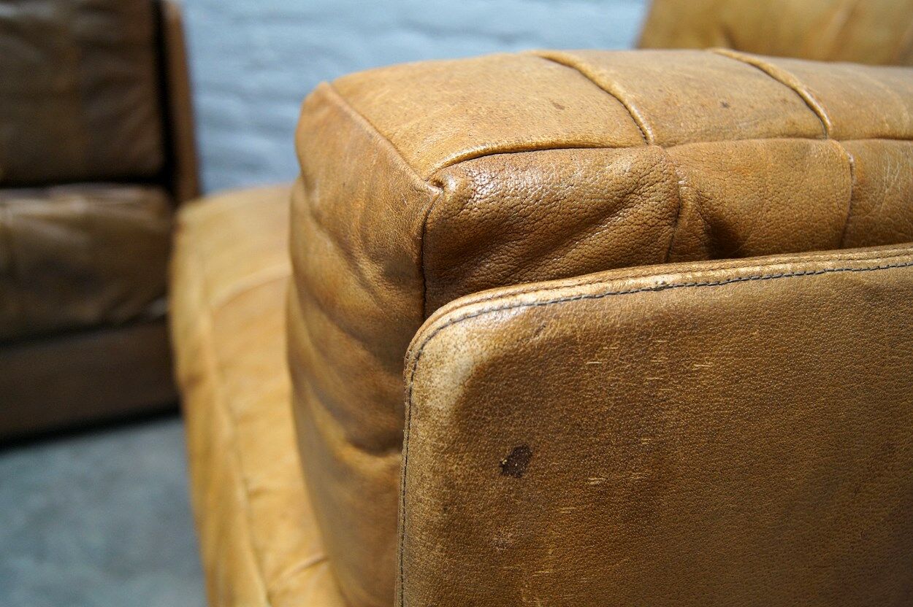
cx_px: 456
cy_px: 304
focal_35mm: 33
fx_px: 836
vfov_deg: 39.9
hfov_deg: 57.2
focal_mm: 22
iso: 400
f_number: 4
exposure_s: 1/50
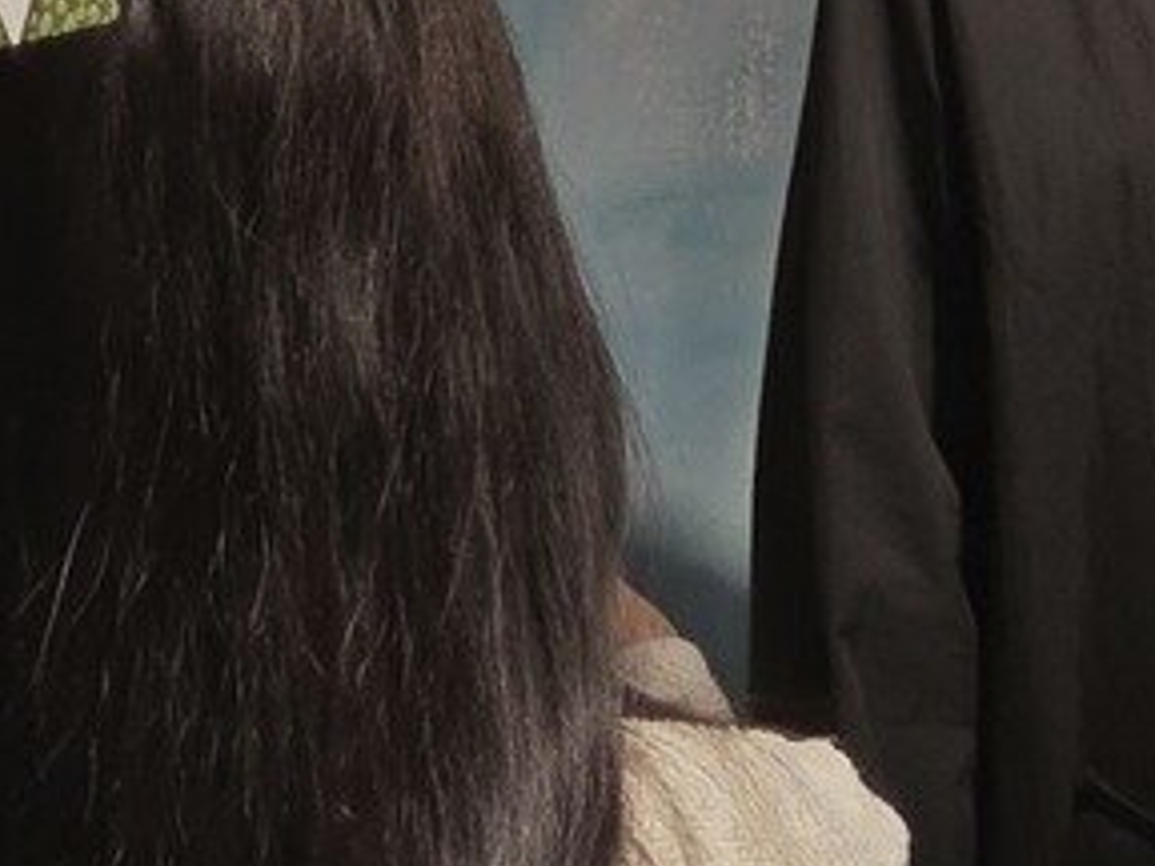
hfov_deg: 3.5
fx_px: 18685
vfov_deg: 2.6
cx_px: 521
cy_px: -637
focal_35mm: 560
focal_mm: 18.6
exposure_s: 1/120
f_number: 3.4
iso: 250
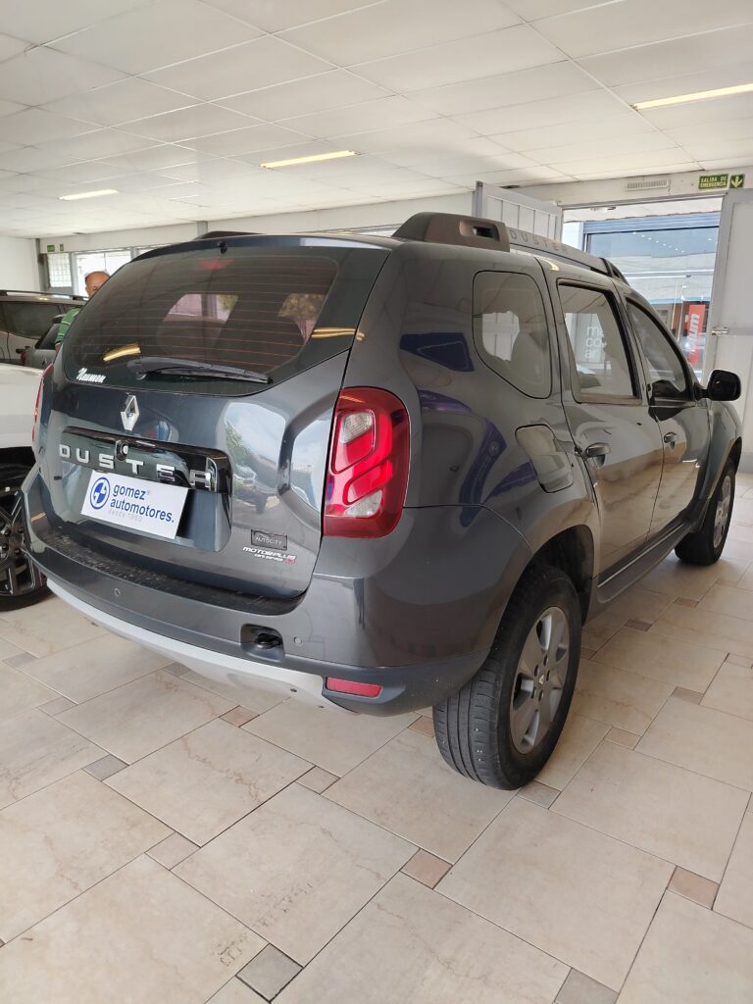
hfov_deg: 56.8
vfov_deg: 71.6
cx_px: 376
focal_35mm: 24
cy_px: 502
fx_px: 696
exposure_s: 1/100
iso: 170
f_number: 1.75
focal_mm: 5.25
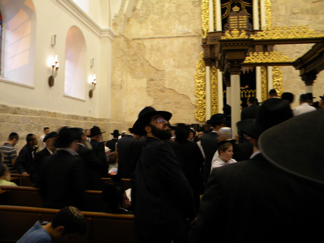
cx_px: 162
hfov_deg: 63.4
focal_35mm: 28
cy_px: 122
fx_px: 262
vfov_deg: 49.7
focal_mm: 5
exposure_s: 1/4.3
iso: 80
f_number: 3.5
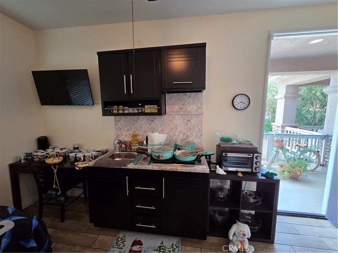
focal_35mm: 13
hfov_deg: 106.2
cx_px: 169
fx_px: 127
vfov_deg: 89.9
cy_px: 126
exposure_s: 1/120
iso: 250
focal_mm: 2.2
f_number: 2.2
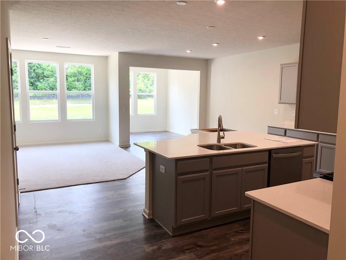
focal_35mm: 28
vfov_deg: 49.7
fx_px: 280
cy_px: 130
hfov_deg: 63.4
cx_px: 173
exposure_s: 1/120
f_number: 1.8
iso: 40
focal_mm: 4
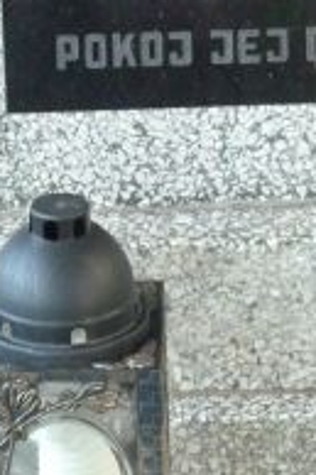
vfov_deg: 7.6
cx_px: 296
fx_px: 3535
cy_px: -98
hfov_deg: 5.1
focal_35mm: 268
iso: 800
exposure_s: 1/80
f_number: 4.3
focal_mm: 17
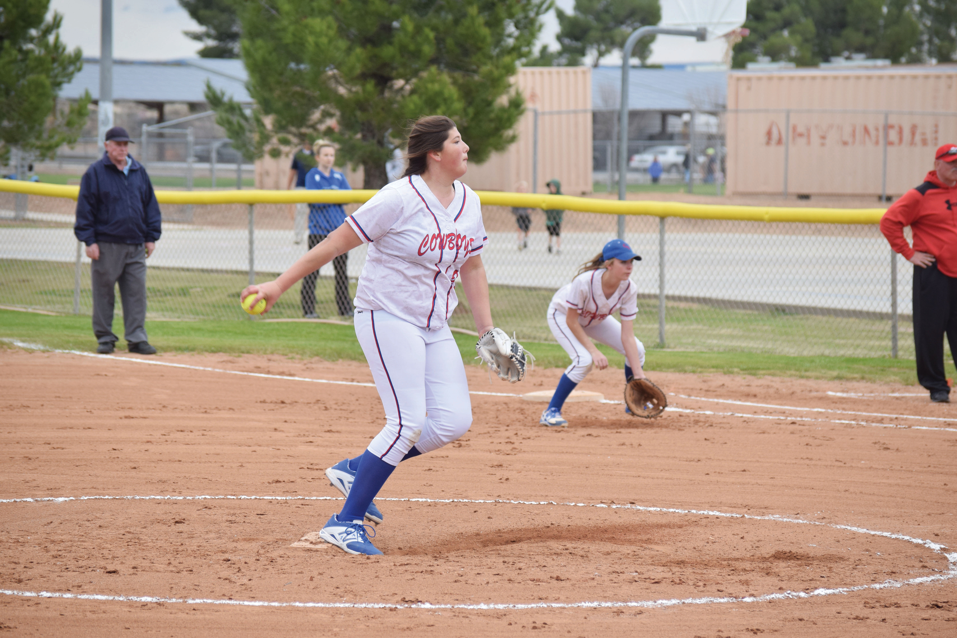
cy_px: 319
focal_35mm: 180
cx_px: 478
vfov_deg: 7.6
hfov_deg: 11.4
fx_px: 4785
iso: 400
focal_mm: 120
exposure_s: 1/800
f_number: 5
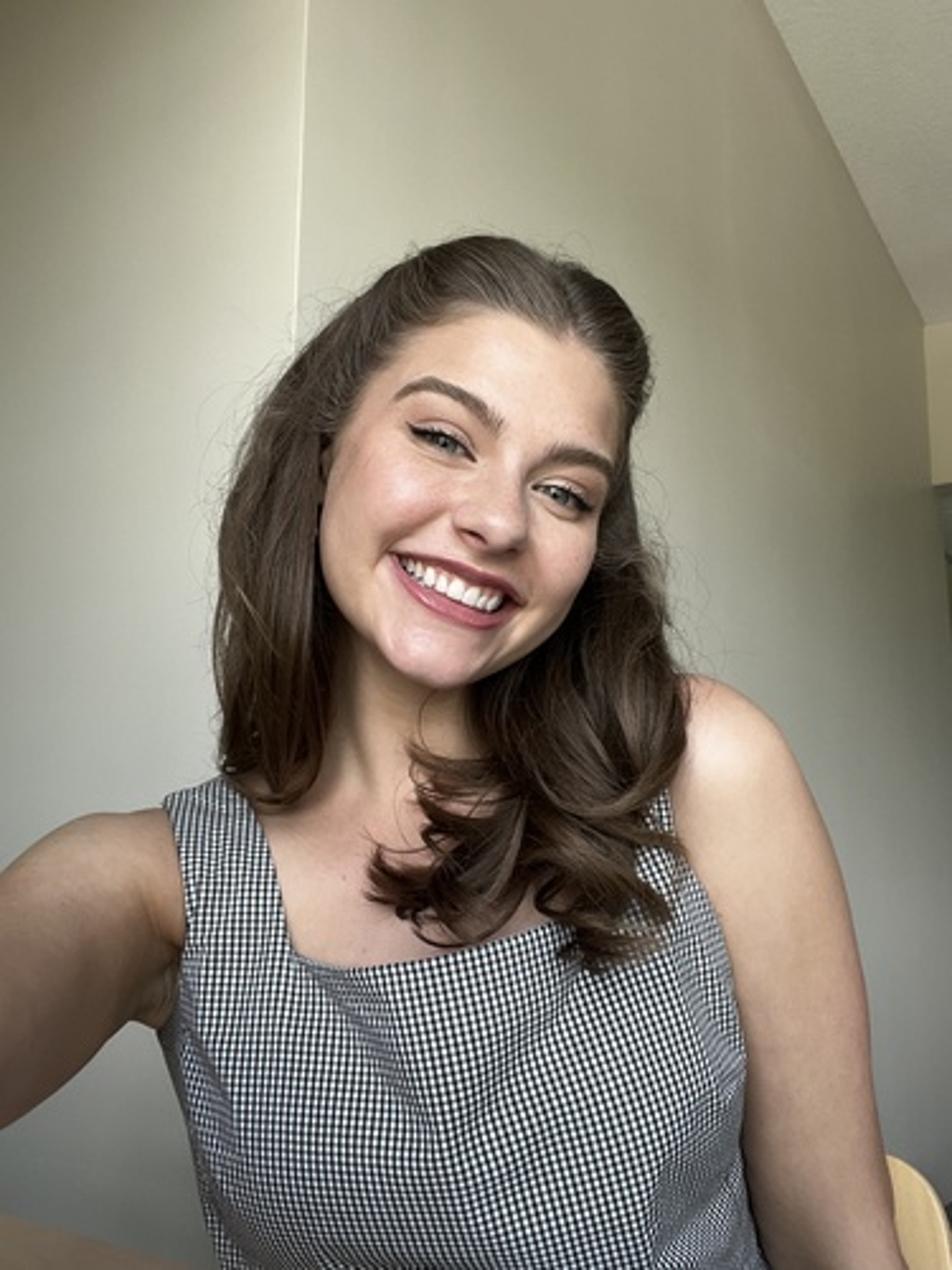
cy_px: 635
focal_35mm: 30
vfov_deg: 60.0
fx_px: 1100
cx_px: 476
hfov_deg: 46.8
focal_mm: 2.71
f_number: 2.2
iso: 80
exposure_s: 1/121
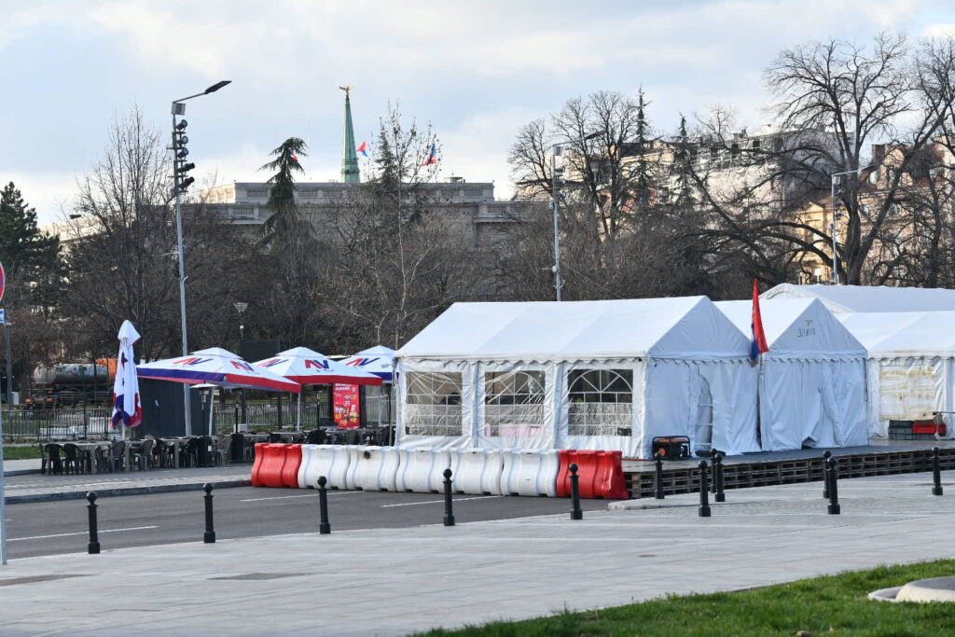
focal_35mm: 95
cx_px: 478
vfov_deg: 14.4
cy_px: 318
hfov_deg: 21.5
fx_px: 2520
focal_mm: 95
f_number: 5
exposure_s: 1/2500
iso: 800
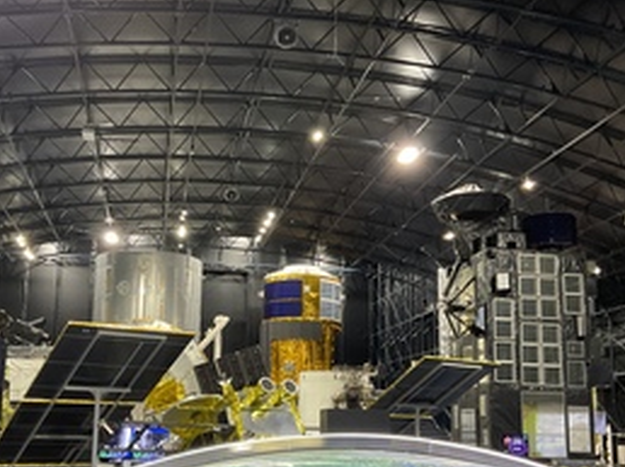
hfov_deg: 41.9
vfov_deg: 32.0
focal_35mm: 45
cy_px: 298
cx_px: 247
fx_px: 812
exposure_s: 1/50
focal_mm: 3
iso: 250
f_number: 1.8
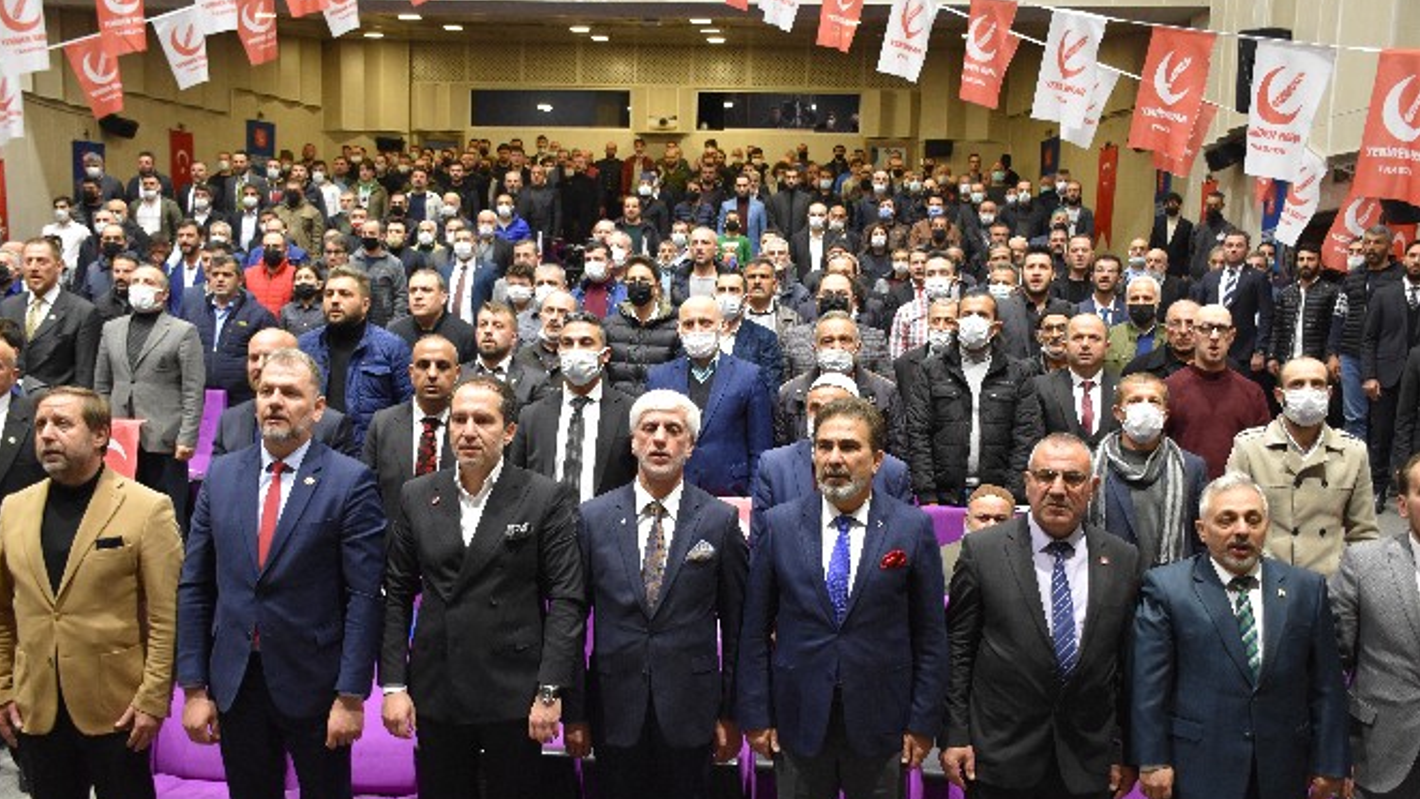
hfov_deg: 54.6
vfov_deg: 32.4
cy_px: 449
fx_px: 1375
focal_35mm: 37
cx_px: 707
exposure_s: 1/60
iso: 1600
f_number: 4
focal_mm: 23
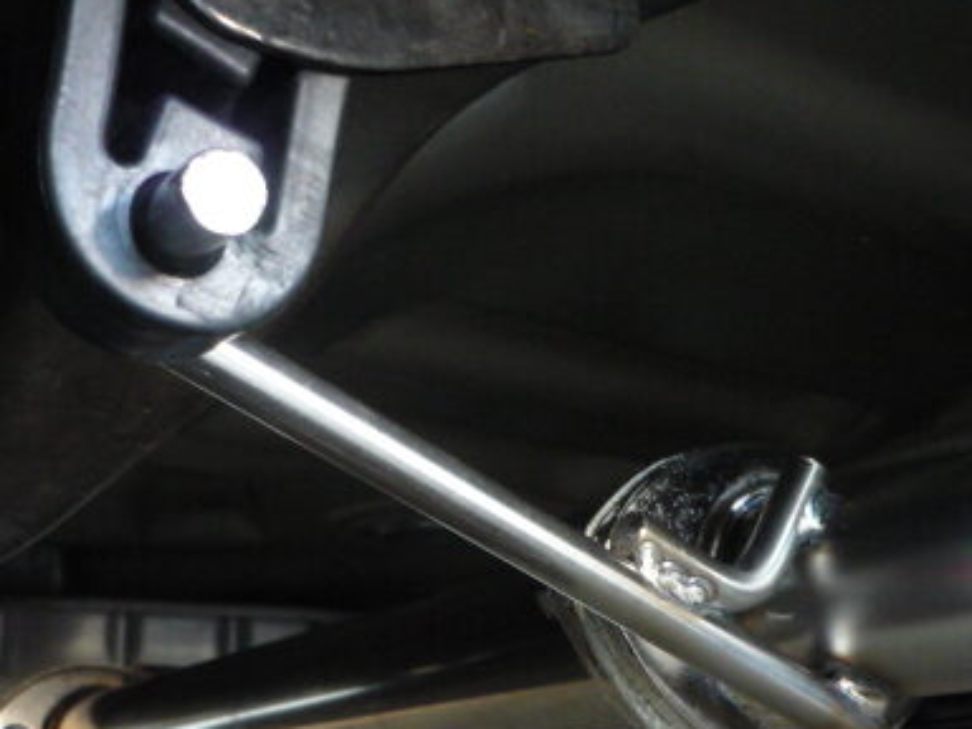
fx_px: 1544
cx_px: 446
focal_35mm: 55
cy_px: 595
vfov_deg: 26.0
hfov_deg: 34.9
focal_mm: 5.5
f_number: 2.8
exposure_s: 1/10
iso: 400
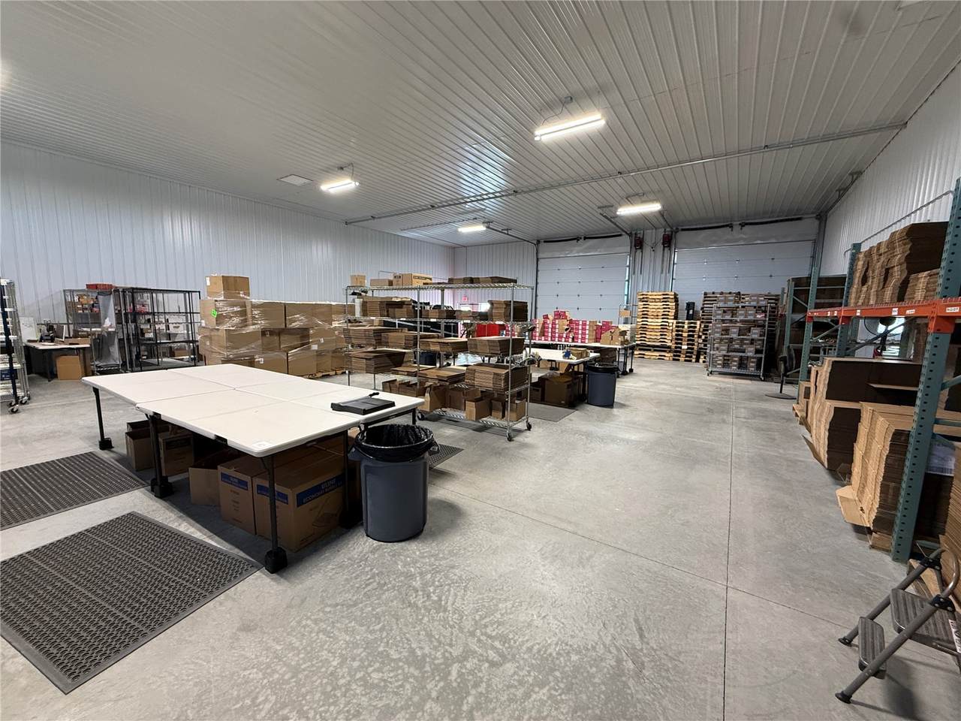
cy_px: 360
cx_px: 480
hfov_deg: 102.1
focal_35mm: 14
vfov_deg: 85.7
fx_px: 389
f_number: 2.2
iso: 250
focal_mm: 2.22
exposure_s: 1/99
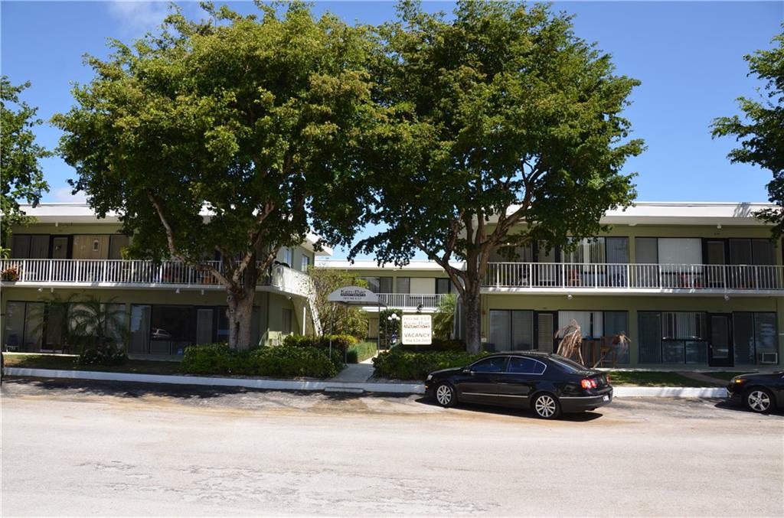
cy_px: 259
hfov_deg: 67.5
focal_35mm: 27
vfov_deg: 47.7
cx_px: 392
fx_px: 586
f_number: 7.1
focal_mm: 18
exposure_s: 1/250
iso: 100
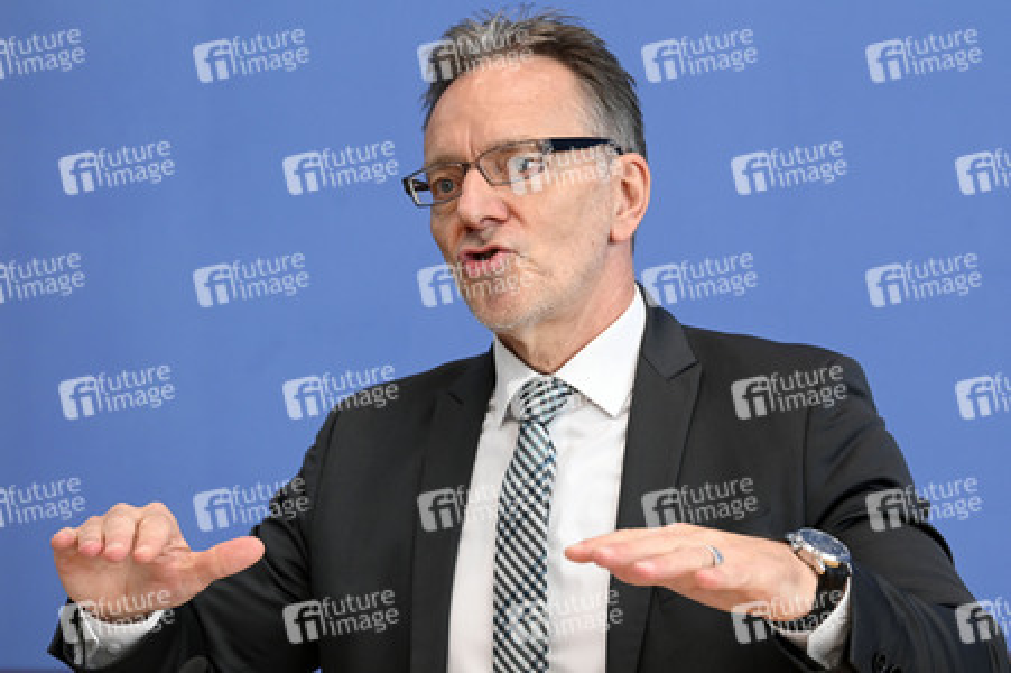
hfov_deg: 17.1
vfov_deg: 11.4
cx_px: 506
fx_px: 3367
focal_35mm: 120
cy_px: 336
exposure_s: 1/640
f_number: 5.6
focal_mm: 120
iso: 3200
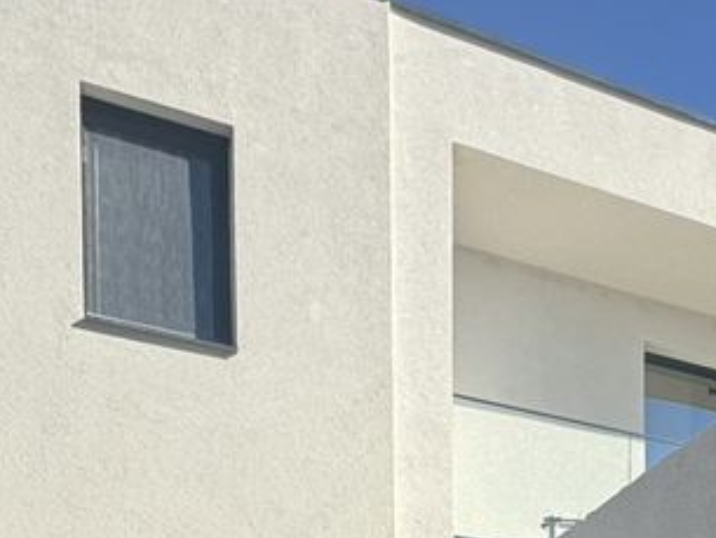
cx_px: 575
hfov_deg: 33.9
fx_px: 1138
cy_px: 963
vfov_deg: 19.7
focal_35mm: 55
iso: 50
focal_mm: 2.22
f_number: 2.2
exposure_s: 1/1063
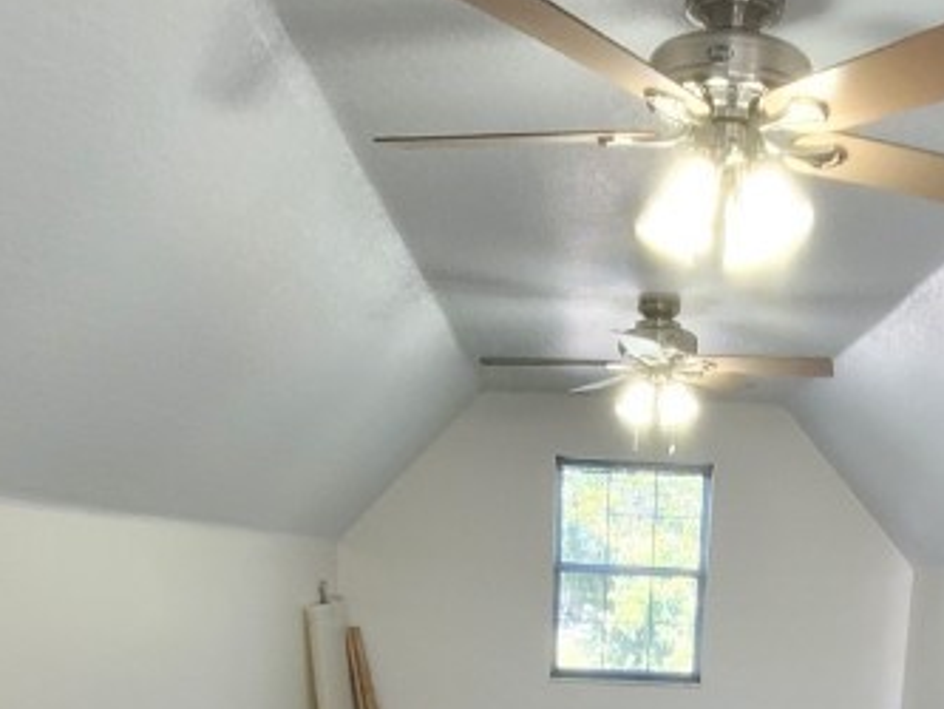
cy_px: 922
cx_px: 655
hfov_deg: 45.8
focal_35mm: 40
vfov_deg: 29.1
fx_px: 1091
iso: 200
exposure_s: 1/60
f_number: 2.2
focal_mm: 2.2
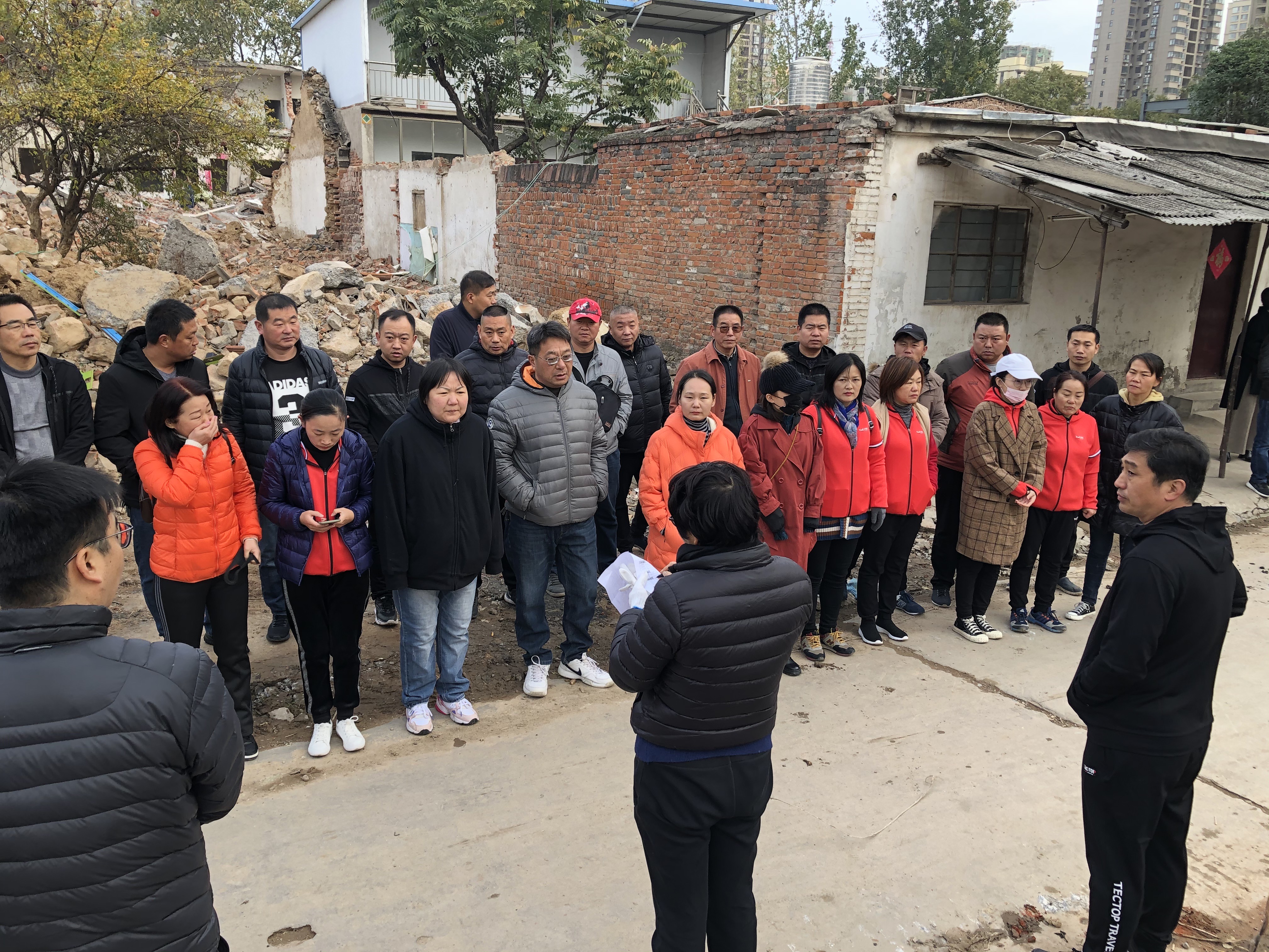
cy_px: 476
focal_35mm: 28
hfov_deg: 63.4
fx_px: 1026
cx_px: 634
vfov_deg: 49.7
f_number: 1.8
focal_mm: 3.99
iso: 20
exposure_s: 1/123
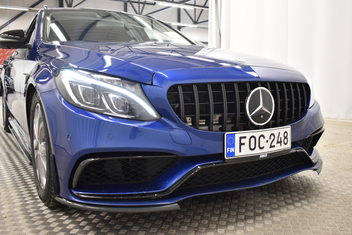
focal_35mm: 34
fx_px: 332
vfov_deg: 38.9
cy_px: 116
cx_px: 178
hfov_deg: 55.8
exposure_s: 1/30
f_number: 3.8
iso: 1000
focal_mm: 22
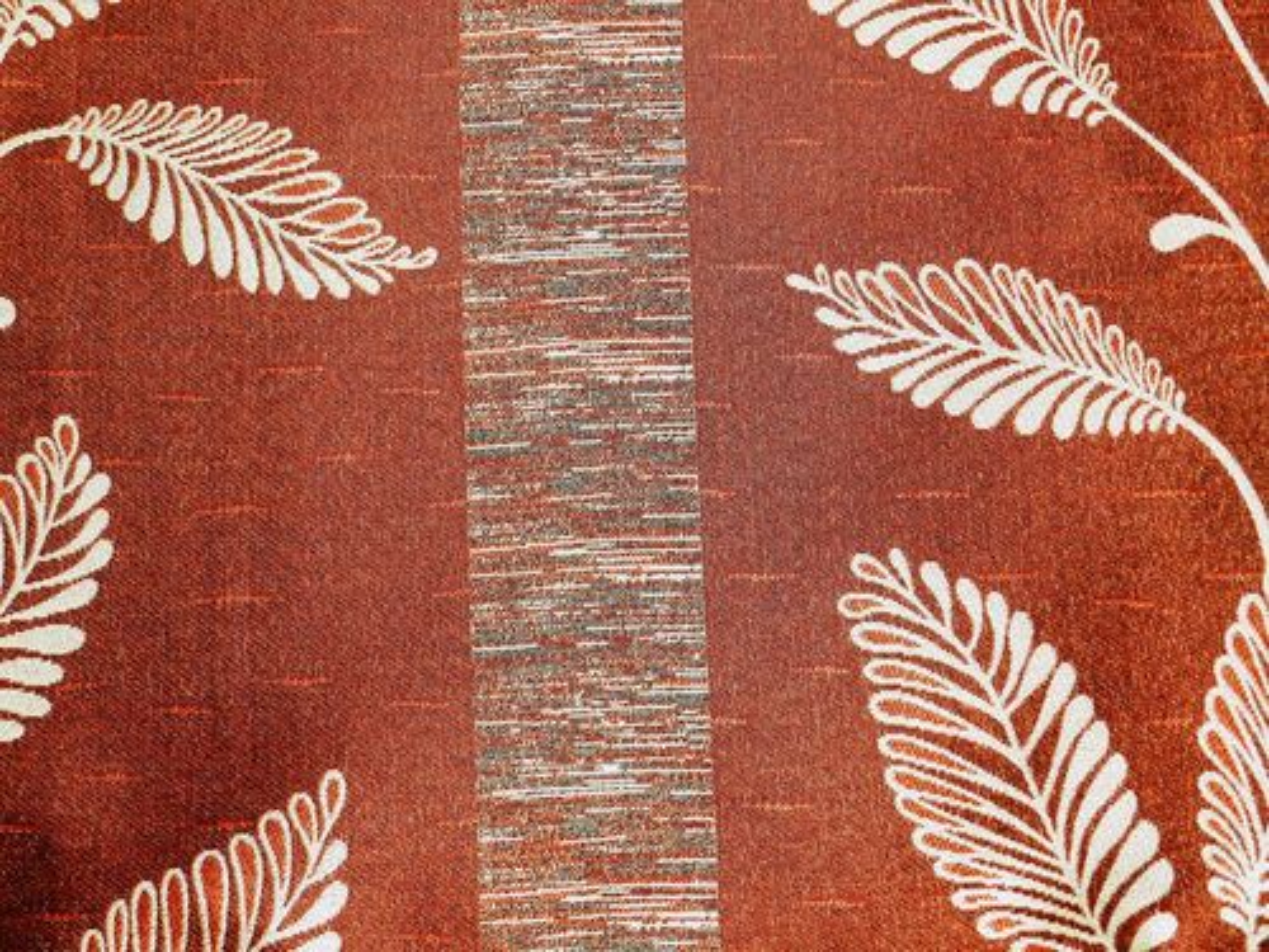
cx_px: 634
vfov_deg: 27.5
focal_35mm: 53
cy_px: 476
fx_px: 1943
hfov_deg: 36.2
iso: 200
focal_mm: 9.4
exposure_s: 1/30
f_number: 4.4
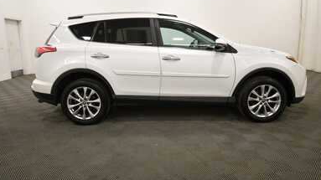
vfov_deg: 49.1
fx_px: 196
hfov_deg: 78.7
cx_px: 164
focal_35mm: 23
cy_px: 72
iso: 800
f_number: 5
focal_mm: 14
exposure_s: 1/250
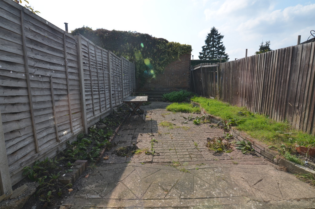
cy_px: 104
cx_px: 158
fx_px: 170
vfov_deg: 63.0
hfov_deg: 85.5
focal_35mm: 20
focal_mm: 13
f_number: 8
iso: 125
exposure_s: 1/250
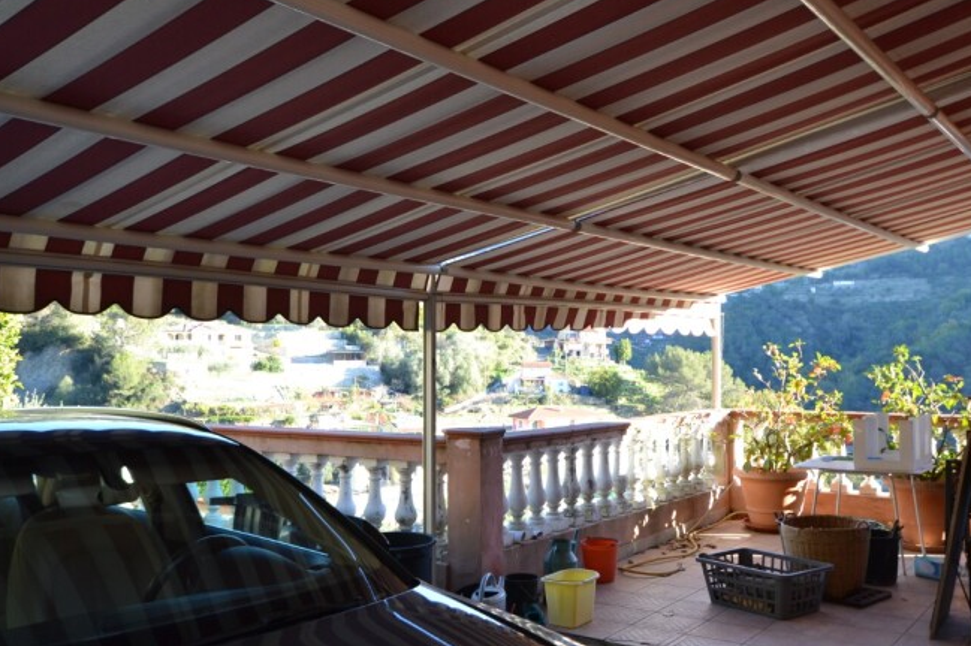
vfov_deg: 35.9
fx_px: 997
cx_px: 509
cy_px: 328
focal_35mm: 37
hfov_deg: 51.9
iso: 220
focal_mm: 20
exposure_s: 1/60
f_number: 5.6
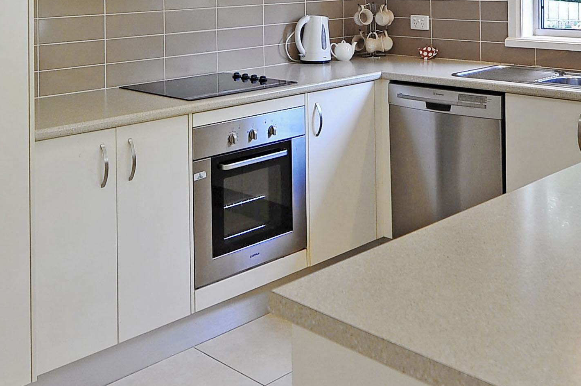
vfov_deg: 25.6
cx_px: 291
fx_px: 774
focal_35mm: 48
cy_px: -58
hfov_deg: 41.1
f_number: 4.5
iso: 400
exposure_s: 1/60
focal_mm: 16
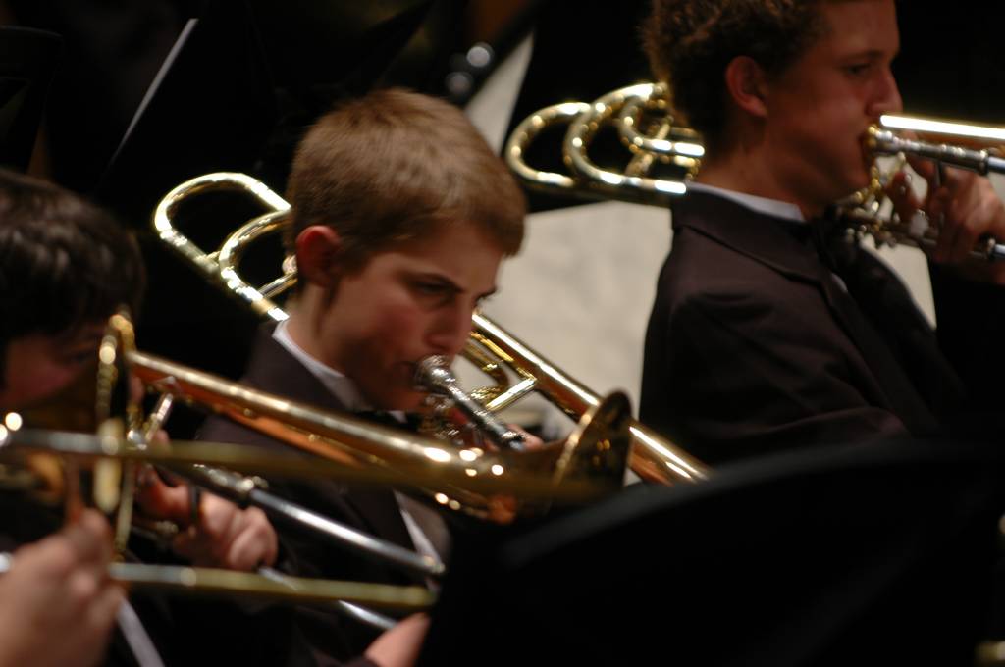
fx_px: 8364
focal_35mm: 300
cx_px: 502
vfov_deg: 4.6
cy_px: 334
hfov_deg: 6.9
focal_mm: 200
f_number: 2.8
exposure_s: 1/30
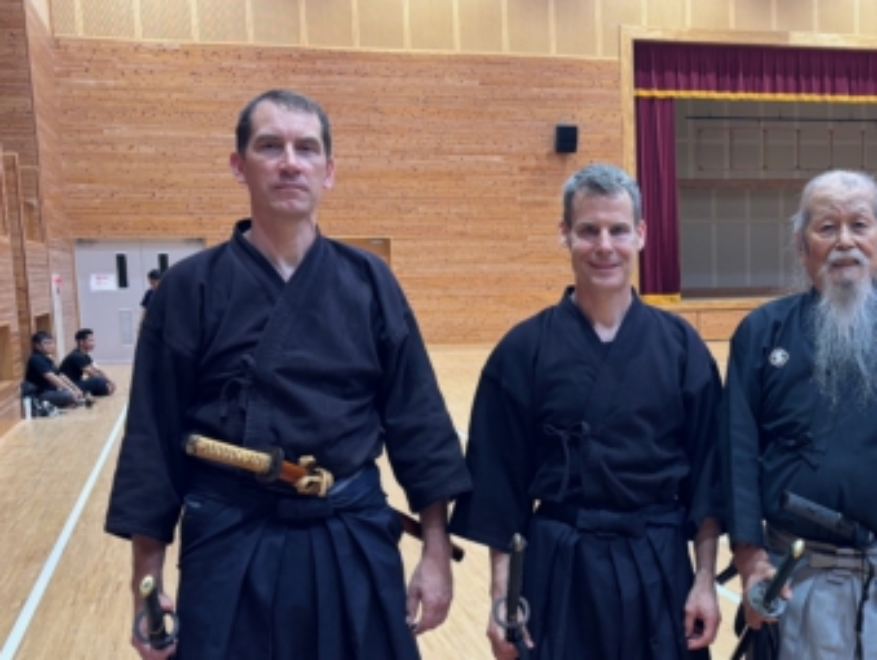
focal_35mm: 54
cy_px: 470
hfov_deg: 34.4
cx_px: 702
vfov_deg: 26.8
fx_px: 1370
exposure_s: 1/60
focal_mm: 5.96
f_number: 1.6
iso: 100
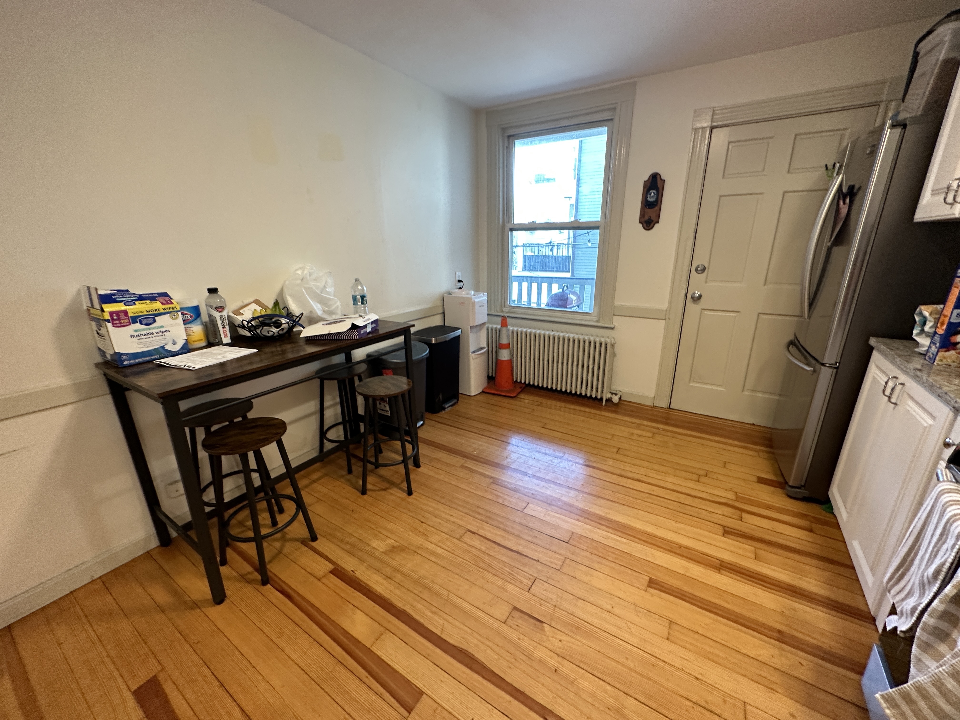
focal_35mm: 14
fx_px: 388
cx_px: 480
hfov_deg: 102.1
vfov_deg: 85.7
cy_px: 360
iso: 160
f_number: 2.2
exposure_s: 1/60
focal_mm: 2.22
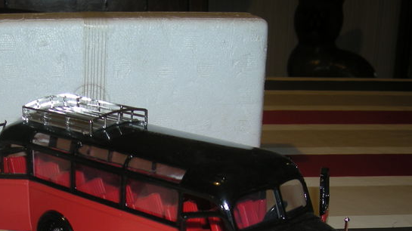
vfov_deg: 16.8
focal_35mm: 70
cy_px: 240
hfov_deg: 29.9
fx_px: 764
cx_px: 128
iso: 50
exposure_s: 1/30
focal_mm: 5.7
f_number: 2.8
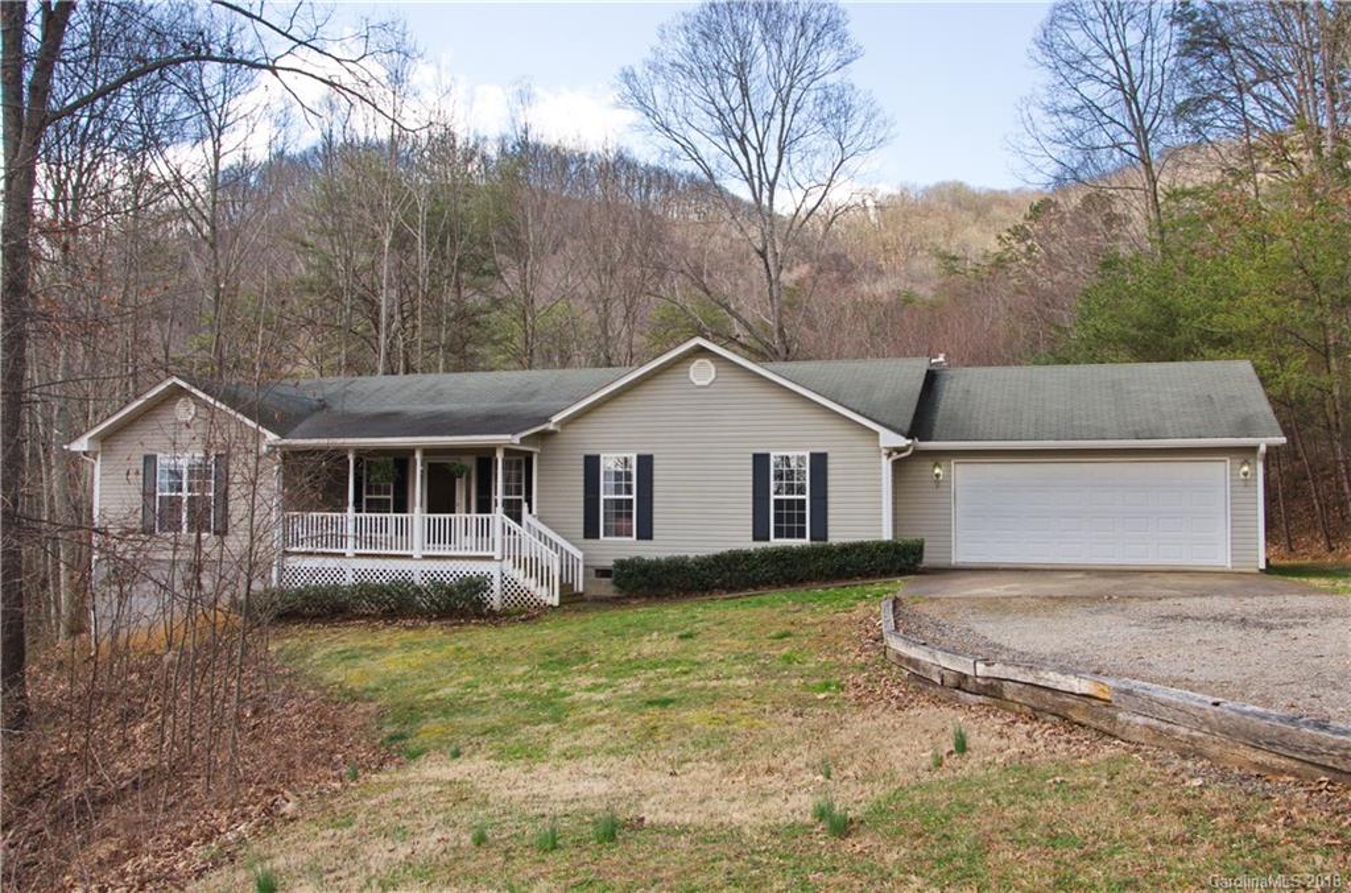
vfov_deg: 41.5
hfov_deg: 59.6
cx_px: 676
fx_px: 1179
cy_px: 446
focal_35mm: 32
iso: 400
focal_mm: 21
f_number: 11
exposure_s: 1/250
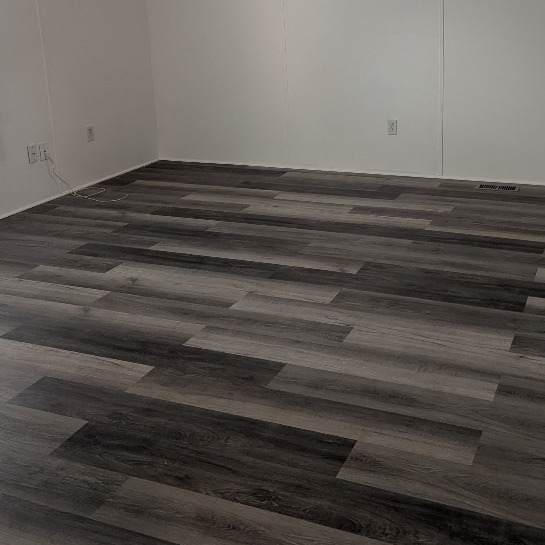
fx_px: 712
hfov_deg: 41.6
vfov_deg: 41.3
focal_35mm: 40
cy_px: 176
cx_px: 340
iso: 43
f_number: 1.85
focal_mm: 6.81
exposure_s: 1/30
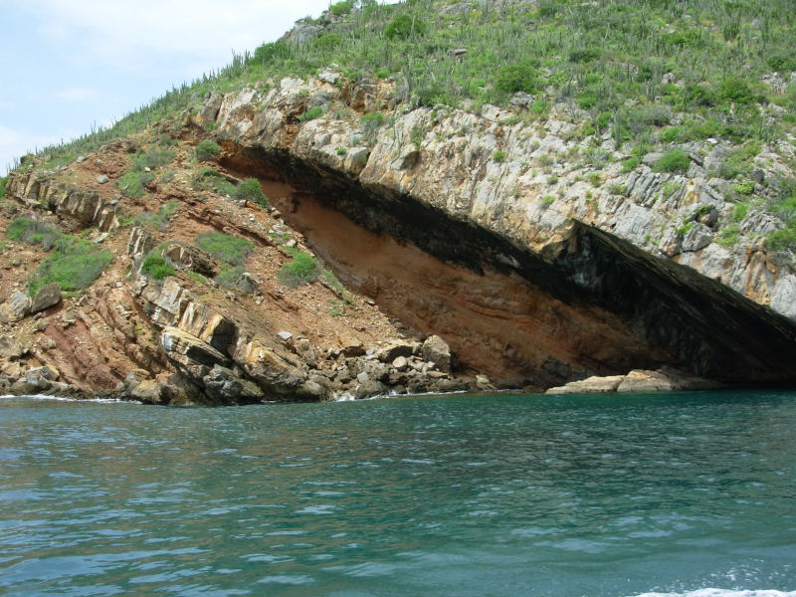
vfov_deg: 37.7
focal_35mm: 38
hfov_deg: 49.0
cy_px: 298
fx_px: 874
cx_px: 398
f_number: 2.9
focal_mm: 6.3
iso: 50
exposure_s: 1/995
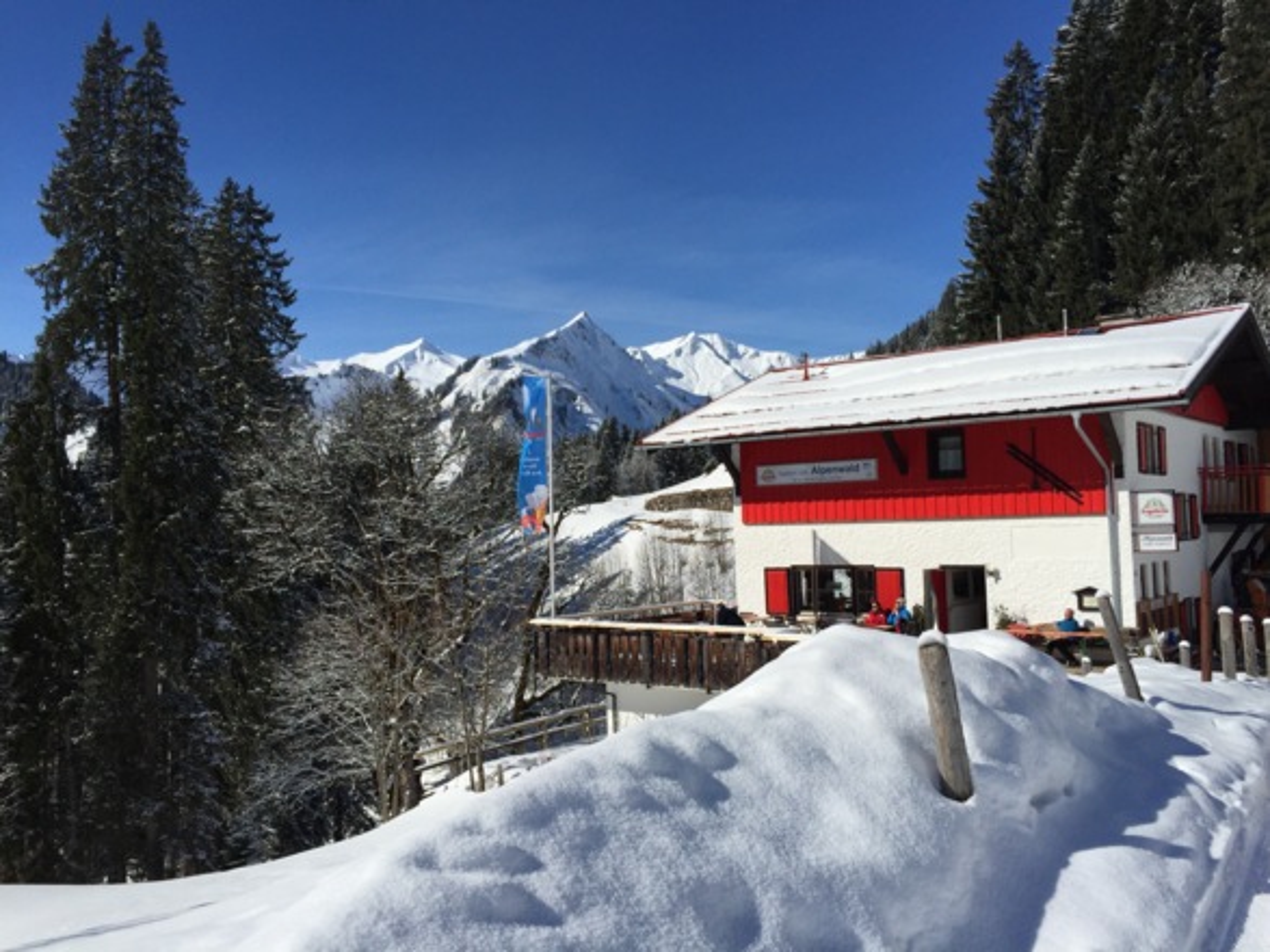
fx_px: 1064
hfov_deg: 61.7
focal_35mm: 29
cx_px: 635
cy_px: 476
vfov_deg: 48.2
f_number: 2.2
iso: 32
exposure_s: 1/5650
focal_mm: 4.15
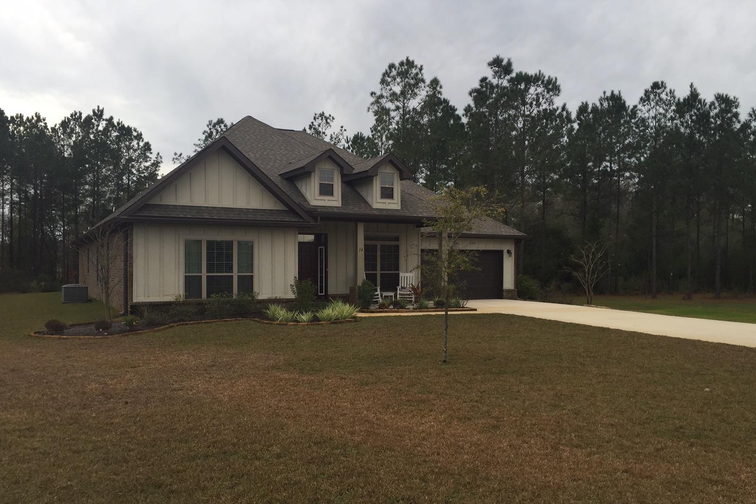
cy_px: 284
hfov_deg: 60.3
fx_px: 651
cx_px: 379
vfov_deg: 42.3
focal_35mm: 31
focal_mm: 4.15
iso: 32
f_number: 2.2
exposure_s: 1/350
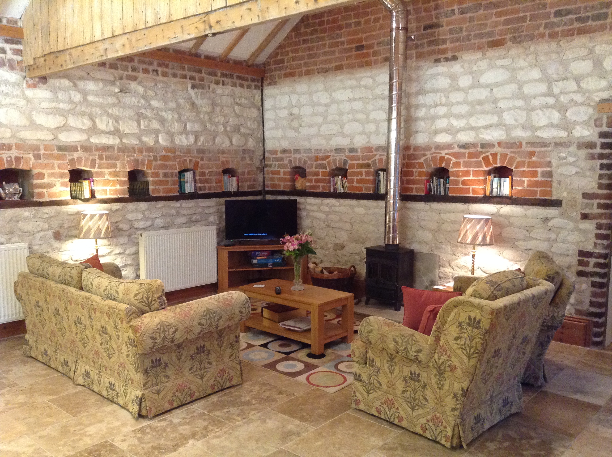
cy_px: 228
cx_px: 306
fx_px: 583
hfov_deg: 55.4
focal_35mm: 33
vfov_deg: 42.8
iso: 250
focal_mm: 3.3
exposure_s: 1/25
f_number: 2.4
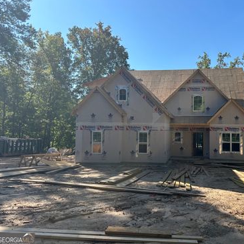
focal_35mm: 29
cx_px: 164
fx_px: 231
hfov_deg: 54.4
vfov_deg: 55.6
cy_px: 120
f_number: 1.78
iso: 80
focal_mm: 6.86
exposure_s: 1/2882
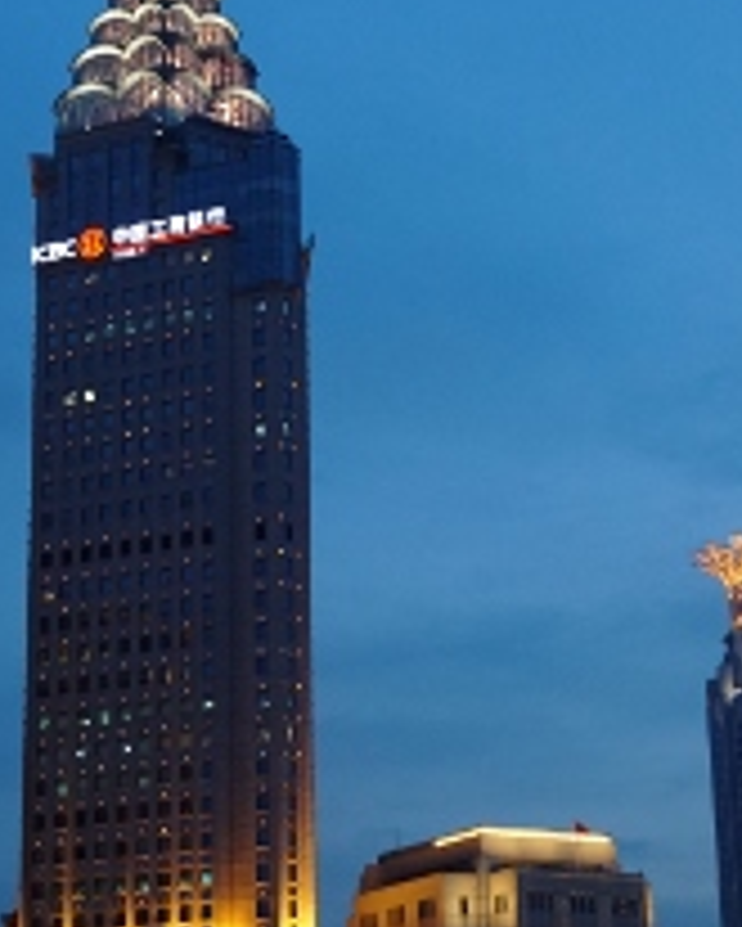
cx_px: 398
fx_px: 2249
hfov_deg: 18.7
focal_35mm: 82
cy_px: 414
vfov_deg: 23.3
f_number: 4.5
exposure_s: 1/60
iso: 1000
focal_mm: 30
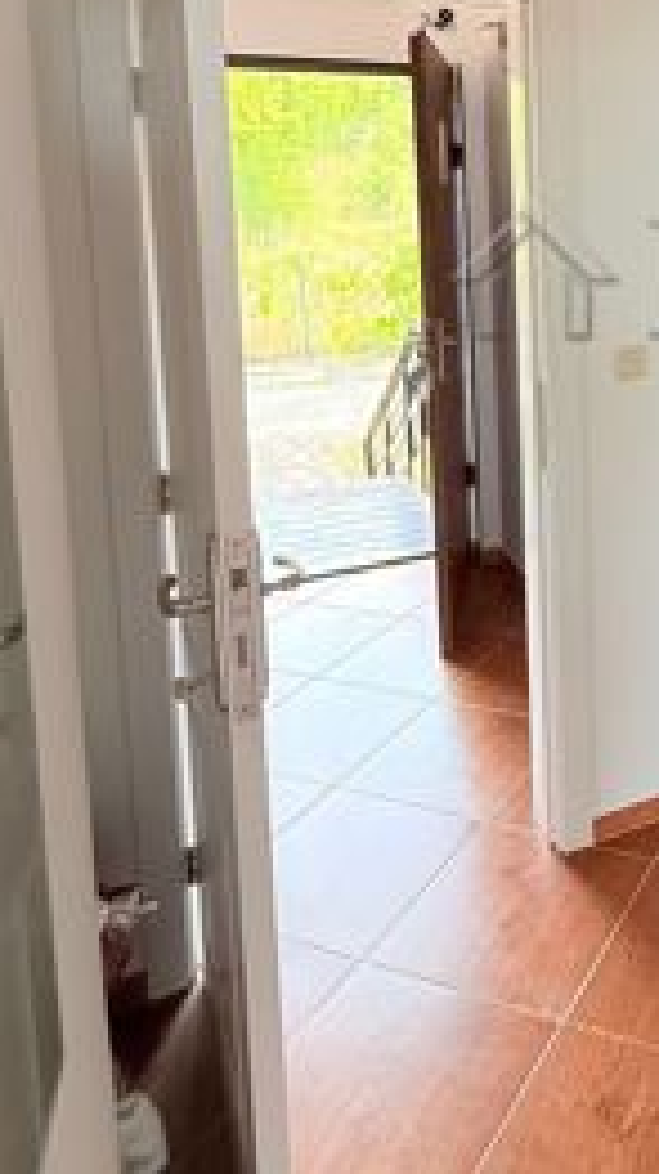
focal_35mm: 31
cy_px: 291
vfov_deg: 59.3
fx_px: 965
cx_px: 706
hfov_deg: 33.4
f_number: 2.2
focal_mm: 2.22
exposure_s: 1/99
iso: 160
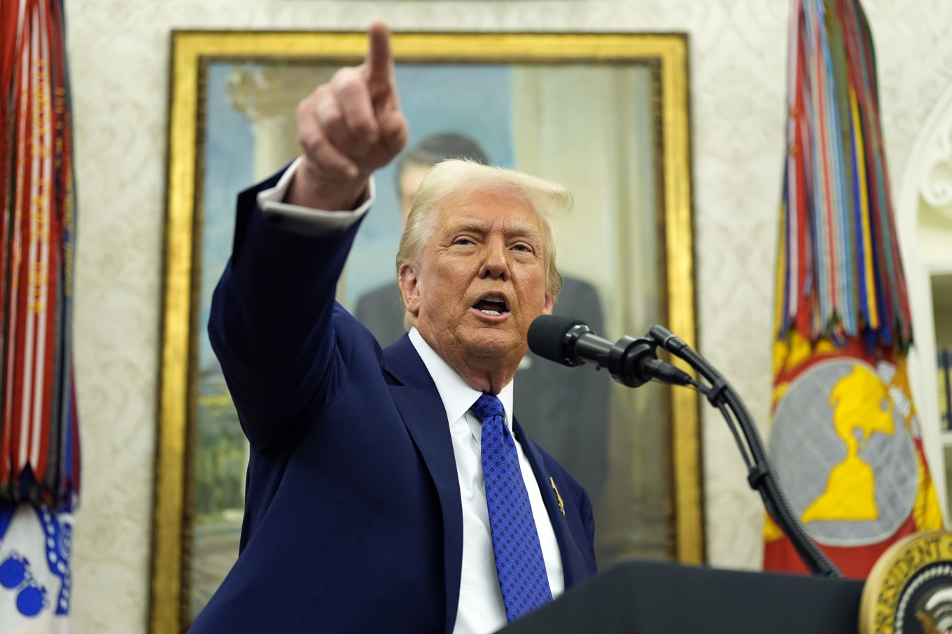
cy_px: 317
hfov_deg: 28.8
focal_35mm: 70
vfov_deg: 19.4
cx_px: 476
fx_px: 1851
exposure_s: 1/500
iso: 2000
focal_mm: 70
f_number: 2.8
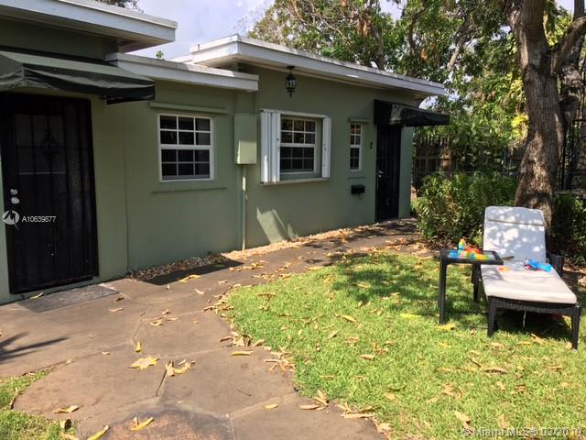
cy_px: 220
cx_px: 293
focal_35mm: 29
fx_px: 491
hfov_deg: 61.7
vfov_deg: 48.2
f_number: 2.2
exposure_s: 1/718
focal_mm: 4.15
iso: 25
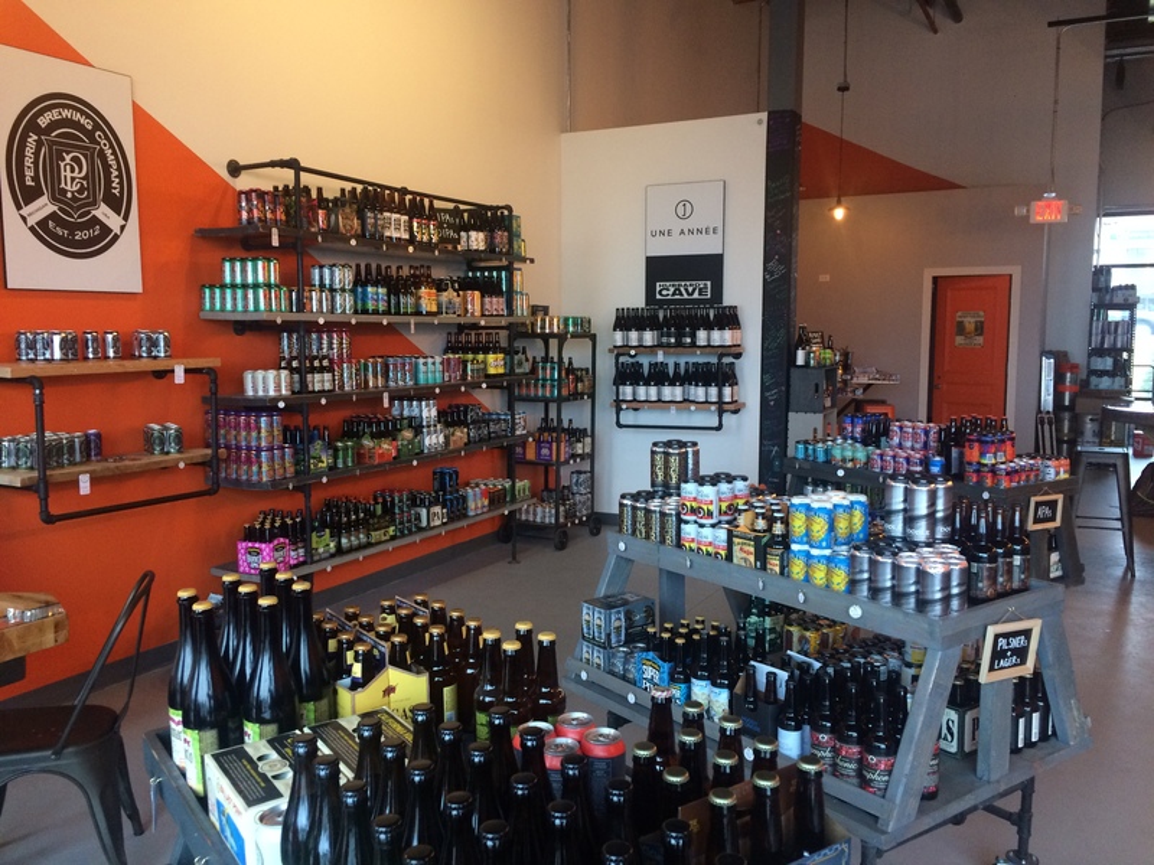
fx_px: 967
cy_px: 432
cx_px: 577
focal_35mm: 29
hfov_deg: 61.7
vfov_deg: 48.2
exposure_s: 1/30
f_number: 2.2
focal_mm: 4.15
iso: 160
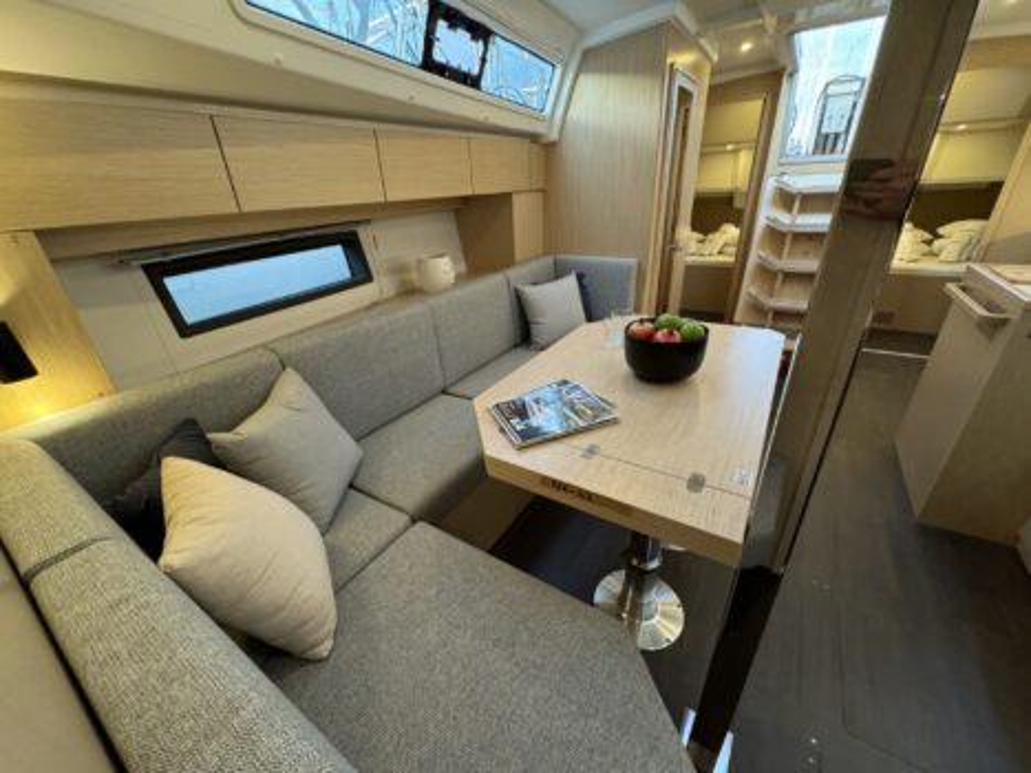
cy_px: 386
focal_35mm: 14
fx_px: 417
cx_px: 516
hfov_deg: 102.1
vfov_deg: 85.6
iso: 320
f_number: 2.2
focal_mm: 2.22
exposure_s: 1/65
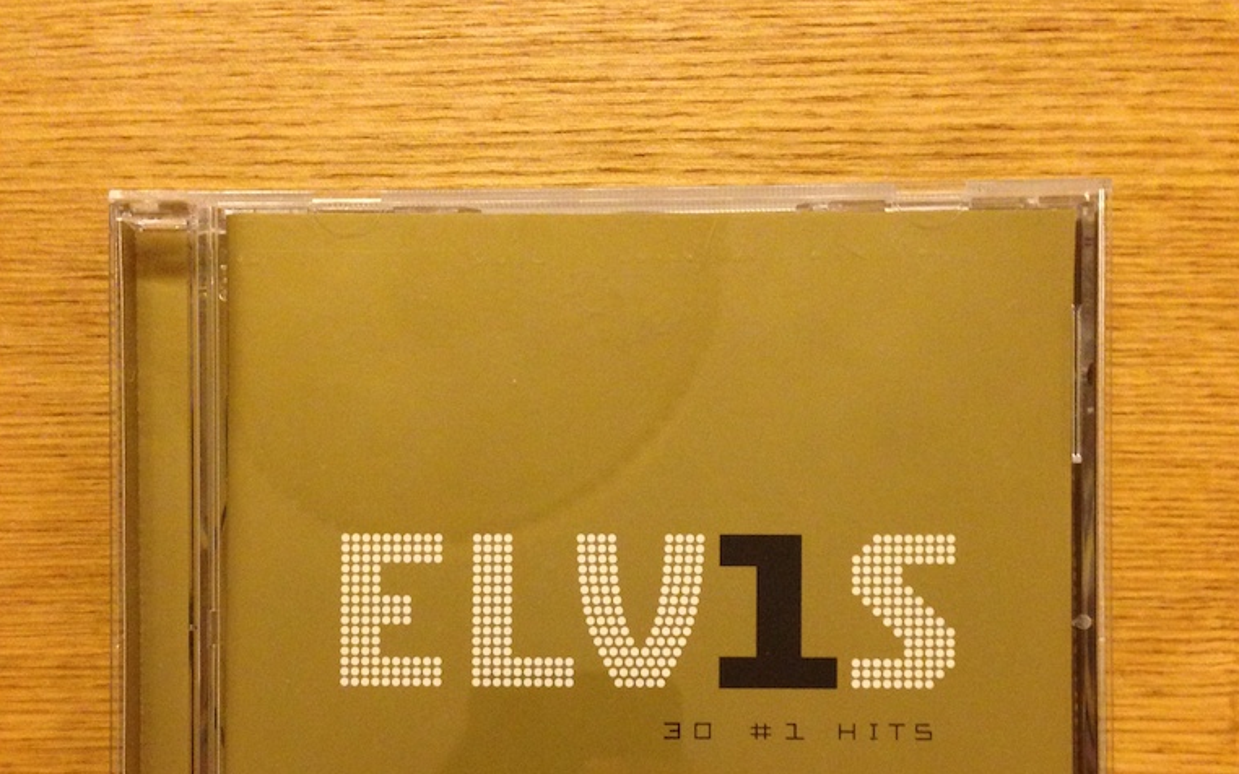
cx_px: 620
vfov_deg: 26.6
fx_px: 1587
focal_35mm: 47
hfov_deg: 42.7
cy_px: 673
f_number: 2.4
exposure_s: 1/20
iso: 320
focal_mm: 4.12
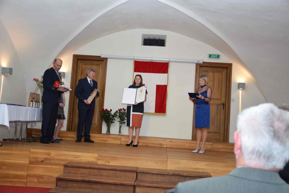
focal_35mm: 38
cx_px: 144
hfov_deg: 51.2
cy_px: 96
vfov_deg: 35.6
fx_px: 301
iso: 400
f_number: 4
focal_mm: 25
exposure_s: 1/80
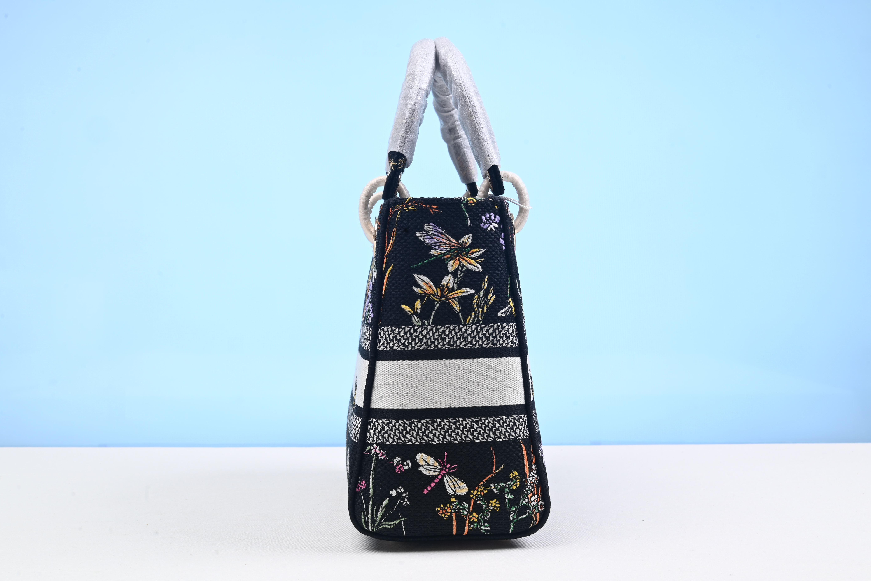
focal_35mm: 43
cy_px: 288
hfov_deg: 45.4
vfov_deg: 31.2
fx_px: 1040
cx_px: 461
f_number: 16
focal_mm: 40
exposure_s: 1/2
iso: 100
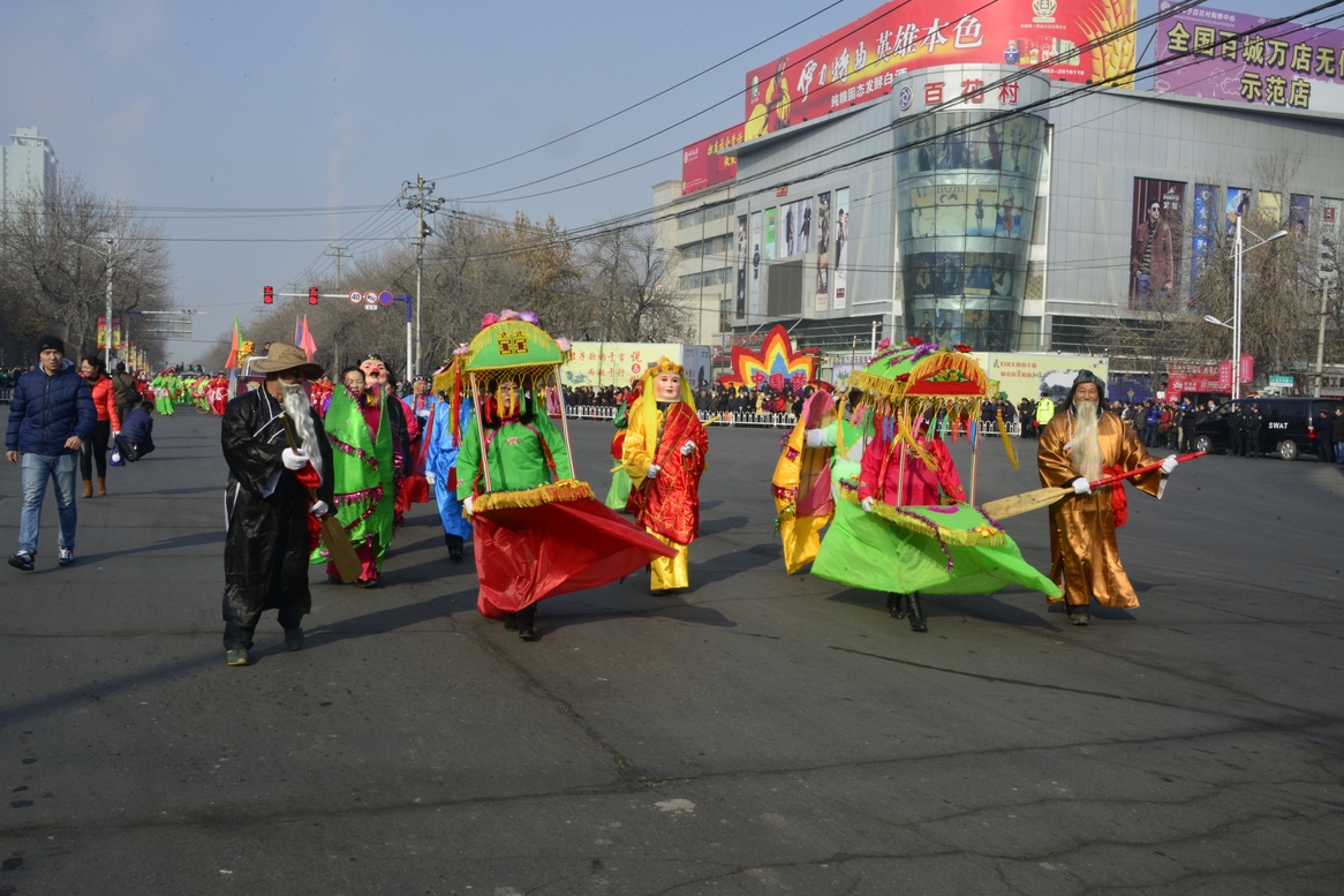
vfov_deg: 37.8
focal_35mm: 35
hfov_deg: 54.4
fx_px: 1306
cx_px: 677
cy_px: 458
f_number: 25
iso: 900
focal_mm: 34
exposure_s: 1/200
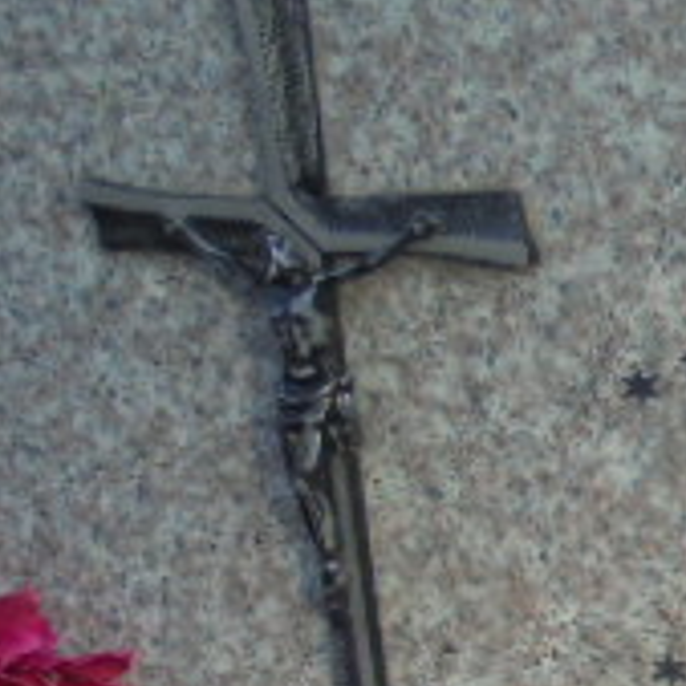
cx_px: 1096
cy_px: 674
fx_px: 2175
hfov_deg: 16.1
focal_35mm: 97
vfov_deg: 17.5
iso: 100
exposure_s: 1/200
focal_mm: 5.3
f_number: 3.7
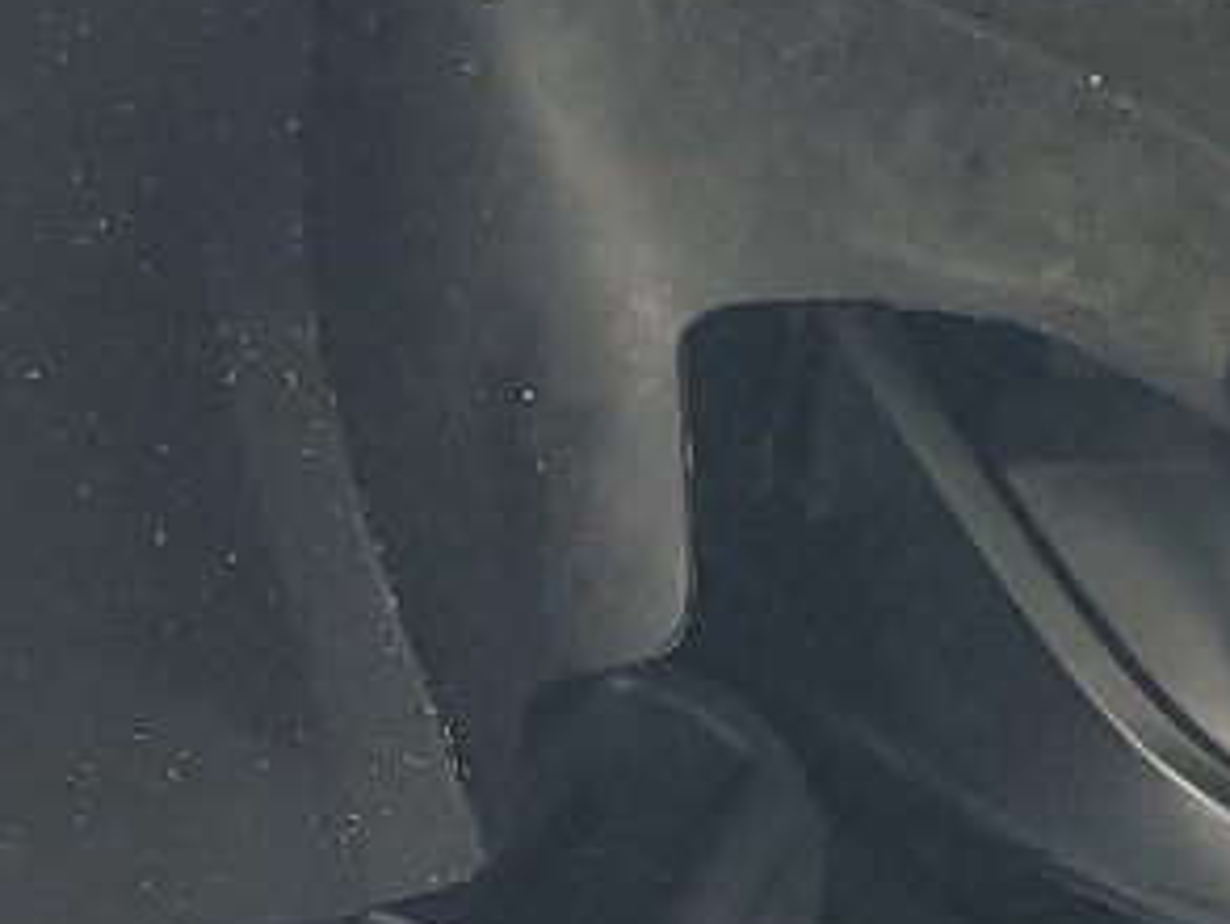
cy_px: 1084
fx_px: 5048
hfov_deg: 13.9
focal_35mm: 142
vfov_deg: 10.3
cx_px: 470
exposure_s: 1/100
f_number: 1.5
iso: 52
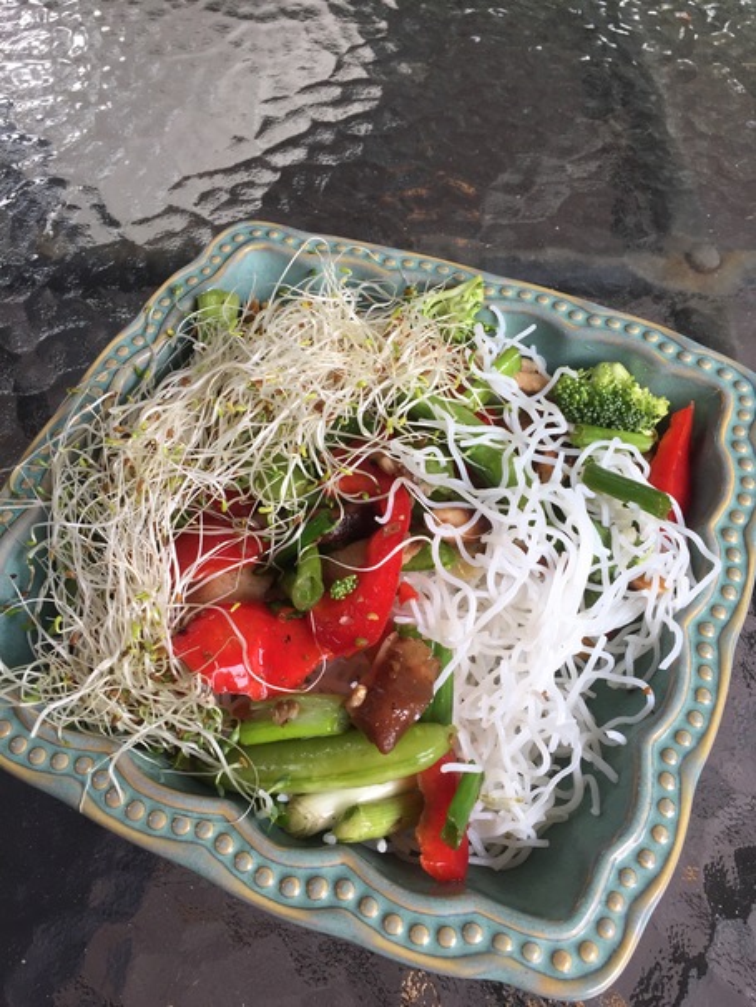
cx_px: 378
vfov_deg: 61.6
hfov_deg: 48.3
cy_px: 504
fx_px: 844
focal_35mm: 29
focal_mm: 4.15
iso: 50
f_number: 2.2
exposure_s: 1/120
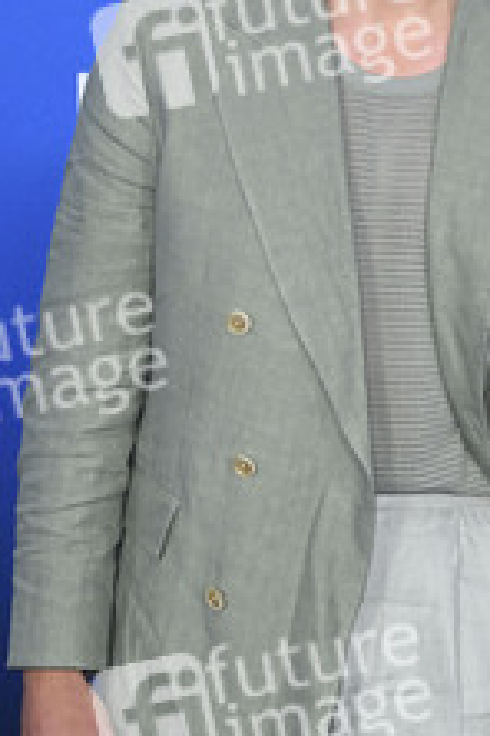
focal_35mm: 126
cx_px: 358
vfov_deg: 16.2
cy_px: 206
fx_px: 2572
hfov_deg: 10.9
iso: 1600
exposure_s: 1/200
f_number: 6.3
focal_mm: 70
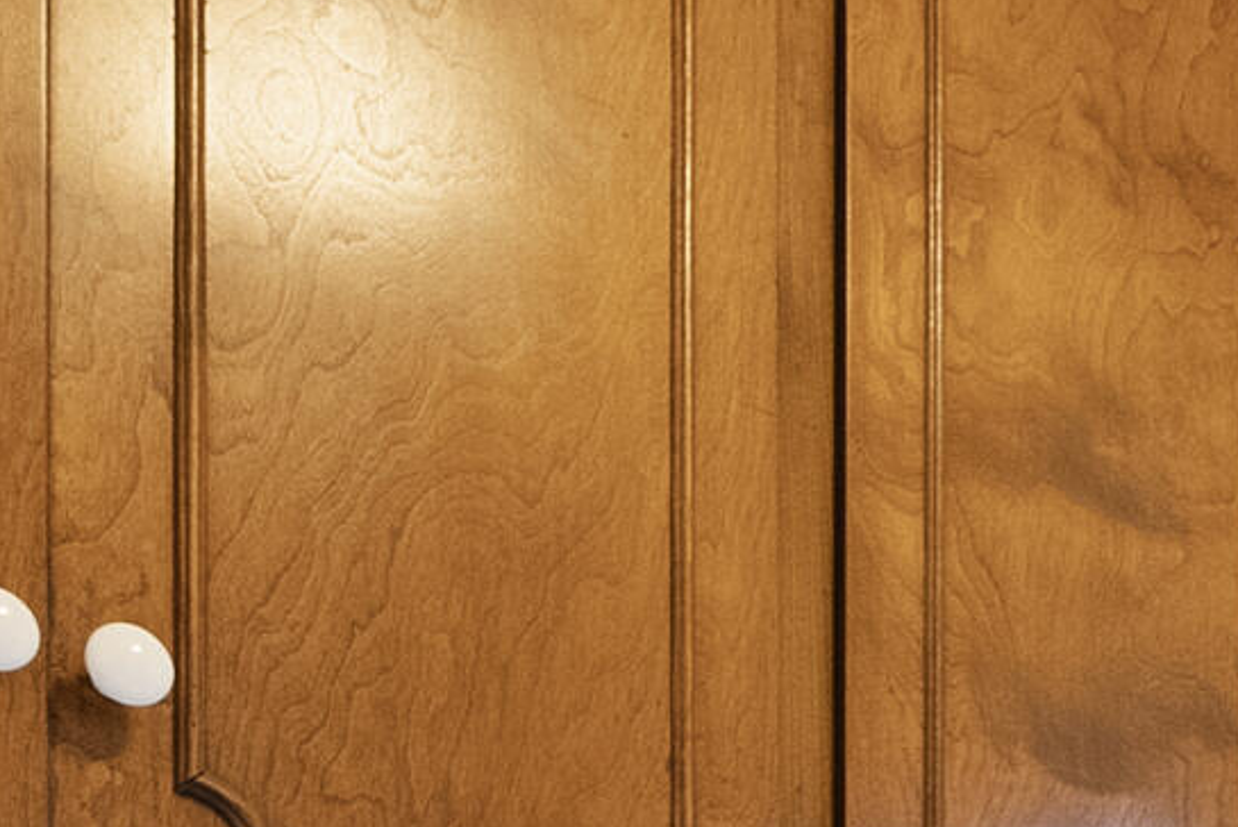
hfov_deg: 26.8
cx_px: 1511
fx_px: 2271
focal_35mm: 66
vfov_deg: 17.1
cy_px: 1476
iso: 800
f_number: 7.1
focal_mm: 12
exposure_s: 1/20
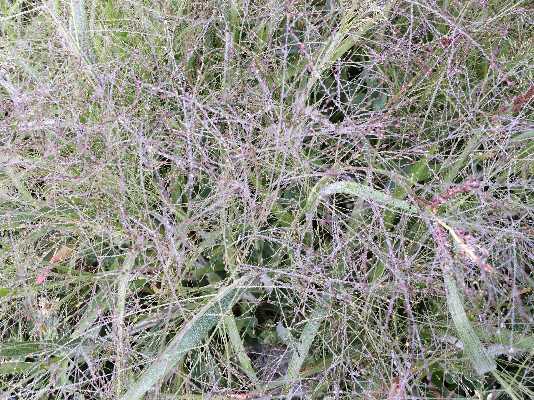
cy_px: 182
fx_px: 555
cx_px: 250
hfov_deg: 51.3
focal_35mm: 36
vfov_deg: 39.6
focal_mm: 4.12
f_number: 2.2
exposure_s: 1/120
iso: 50
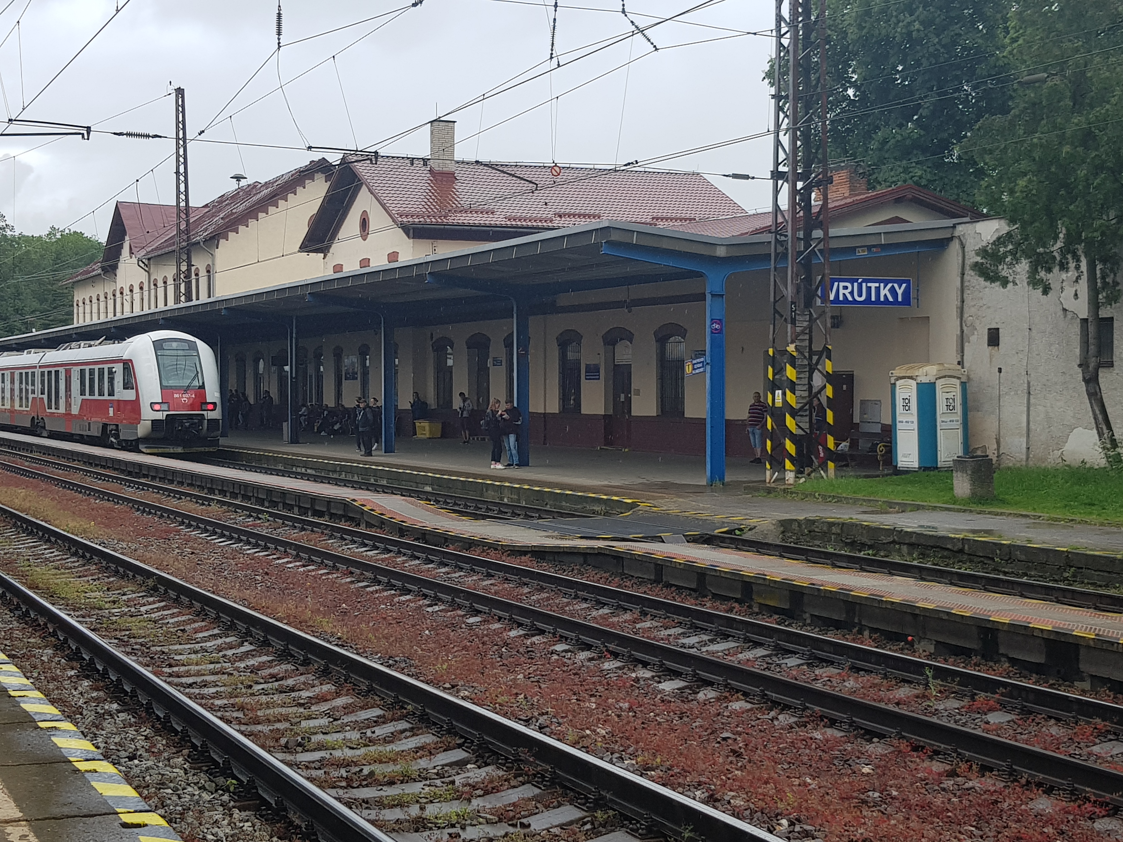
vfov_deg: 53.1
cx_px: 562
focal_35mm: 26
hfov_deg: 67.3
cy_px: 421
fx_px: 843
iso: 40
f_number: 1.7
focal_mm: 4.2
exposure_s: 1/660
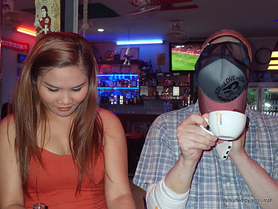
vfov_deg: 33.6
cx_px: 139
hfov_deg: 43.9
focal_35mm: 43
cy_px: 104
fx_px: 345
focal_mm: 7.86
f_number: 2.9
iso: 640
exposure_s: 1/40
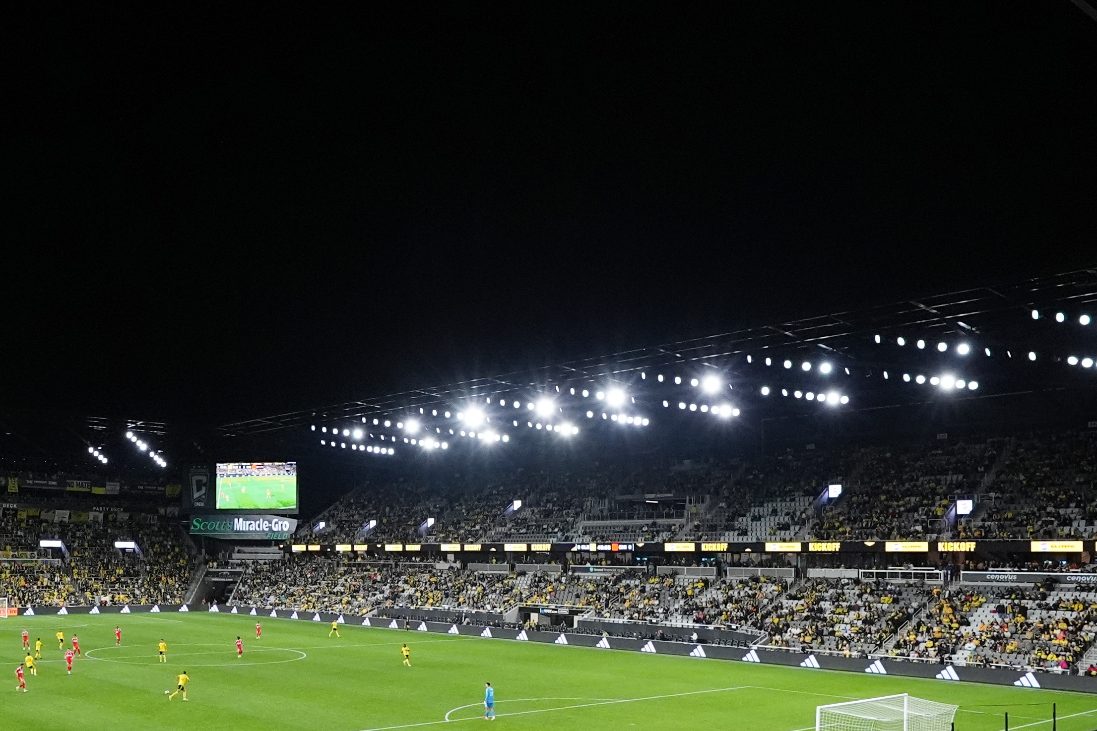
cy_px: 510
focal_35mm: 32
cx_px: 250
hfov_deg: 55.4
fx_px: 975
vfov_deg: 40.4
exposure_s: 1/1250
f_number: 3.5
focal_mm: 12
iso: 3200
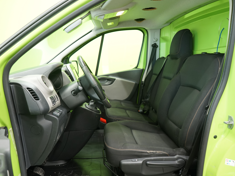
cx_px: 110
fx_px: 210
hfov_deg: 58.3
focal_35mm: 31
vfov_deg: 45.4
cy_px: 87
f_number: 5.6
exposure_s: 1/8
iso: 800
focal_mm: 28
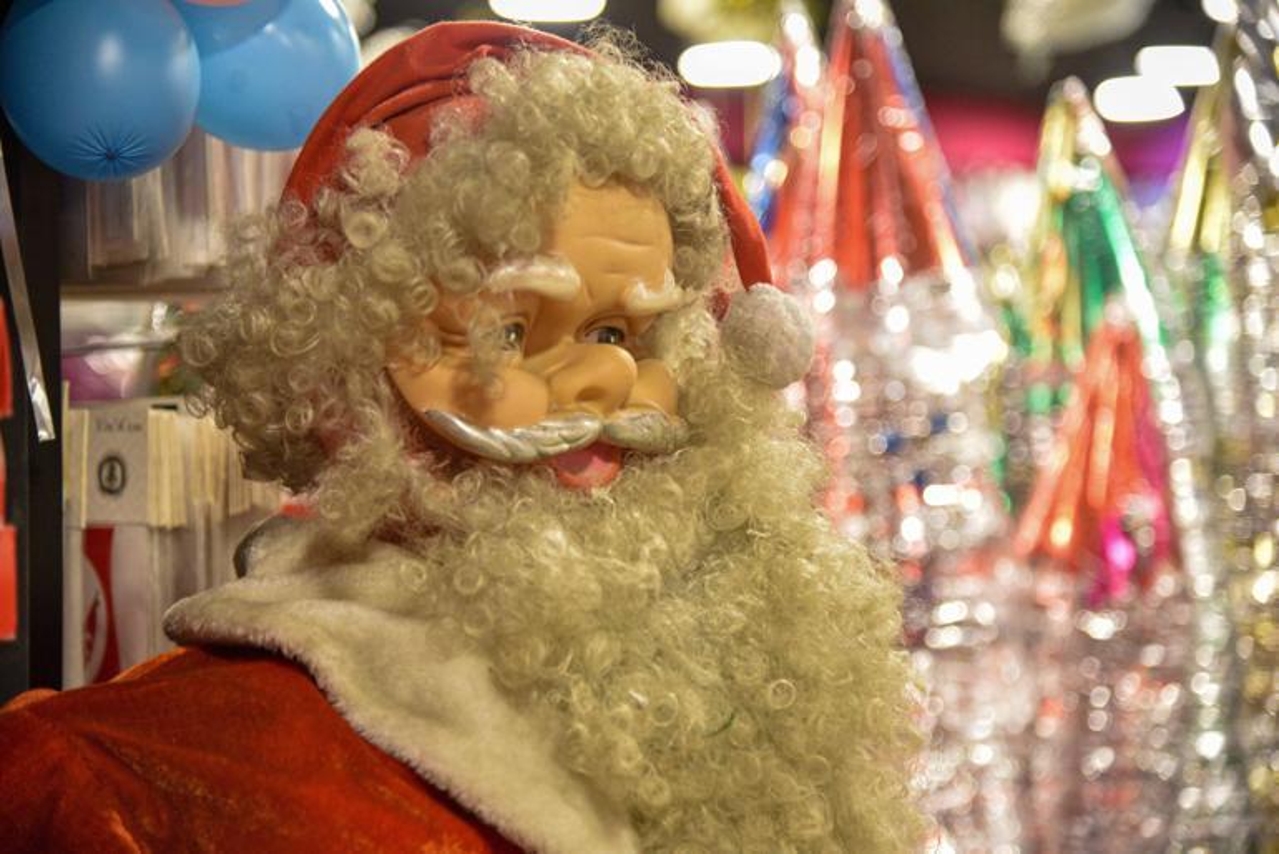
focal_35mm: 98
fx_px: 3483
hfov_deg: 20.8
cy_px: 427
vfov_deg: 14.0
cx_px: 640
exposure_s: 1/50
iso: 3200
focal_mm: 98
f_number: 4
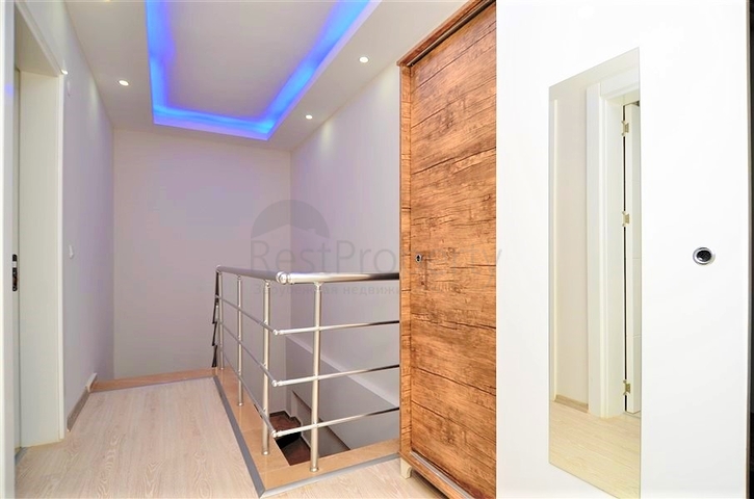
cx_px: 377
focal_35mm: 18
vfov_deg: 67.1
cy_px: 250
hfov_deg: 90.1
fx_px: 376
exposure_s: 1/60
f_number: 4.5
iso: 125
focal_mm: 12
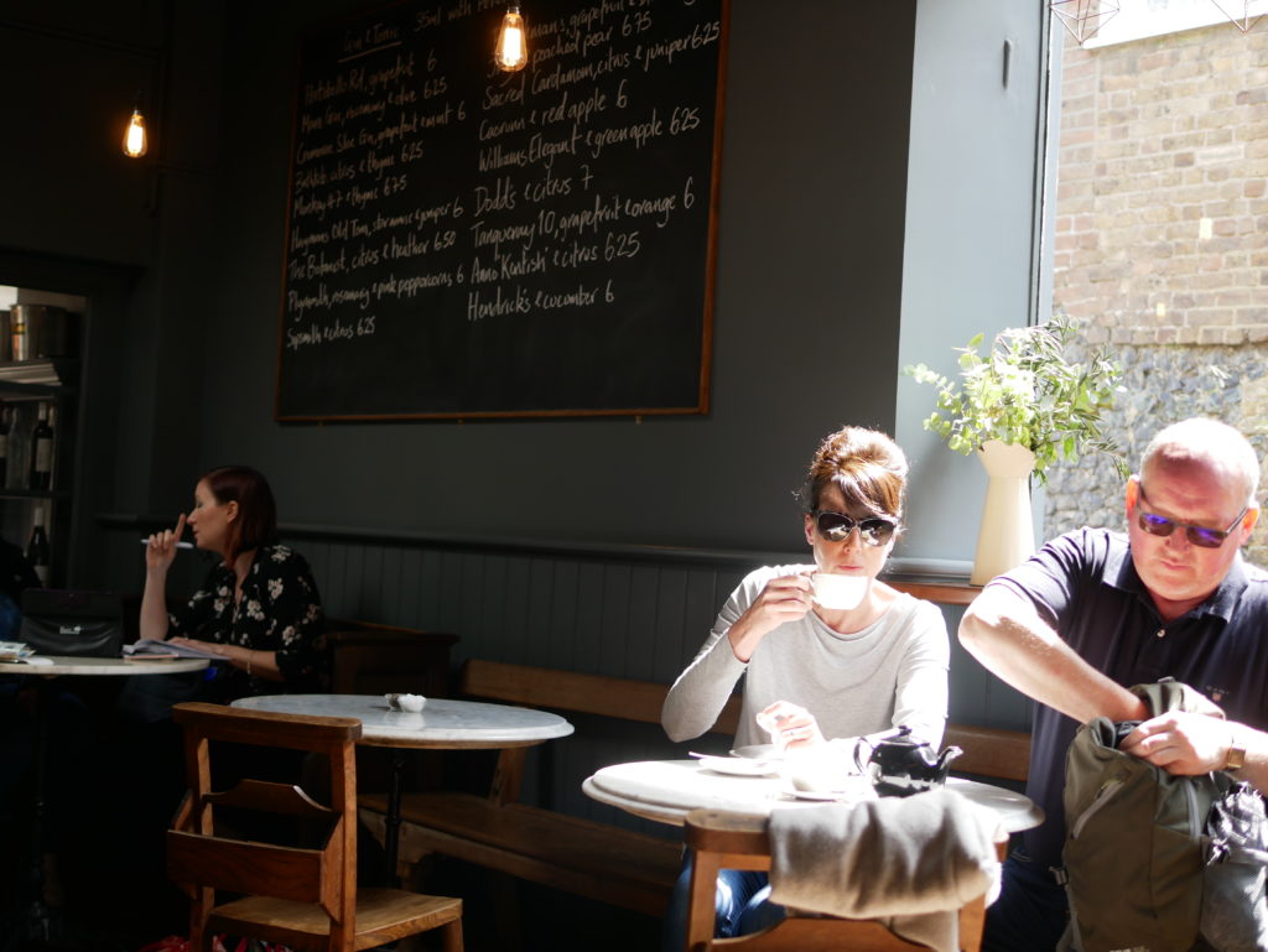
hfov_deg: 38.2
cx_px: 634
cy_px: 476
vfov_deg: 29.1
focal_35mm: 50
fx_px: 1832
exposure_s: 1/160
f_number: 1.8
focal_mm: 25
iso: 200
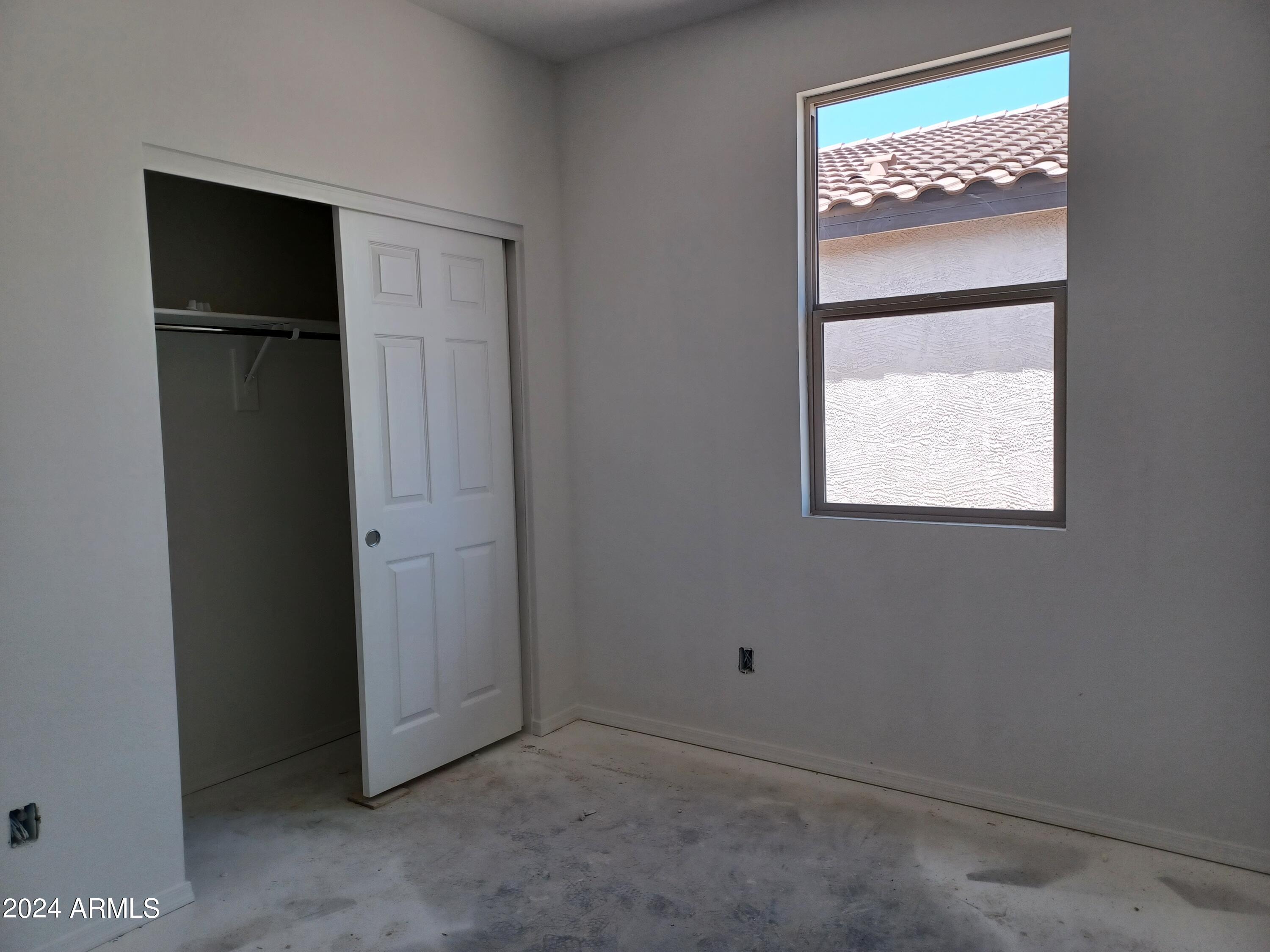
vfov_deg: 54.9
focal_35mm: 25
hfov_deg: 69.4
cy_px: 476
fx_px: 917
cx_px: 635
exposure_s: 1/50
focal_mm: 4.6
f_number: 1.8
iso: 40
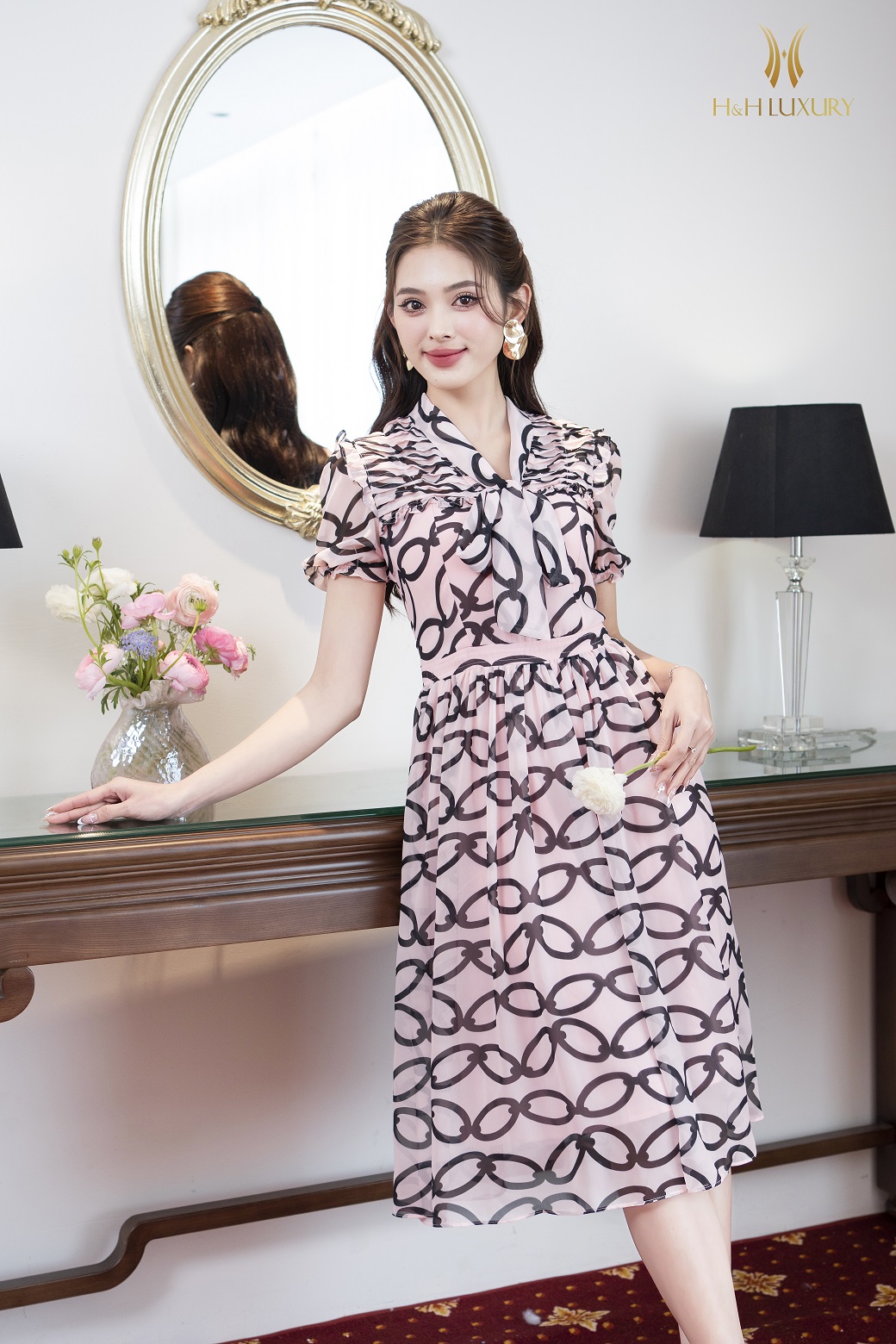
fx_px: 1941
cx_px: 448
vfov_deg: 38.2
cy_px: 672
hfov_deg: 26.0
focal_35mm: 52
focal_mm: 35
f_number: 3.2
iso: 250
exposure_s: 1/125
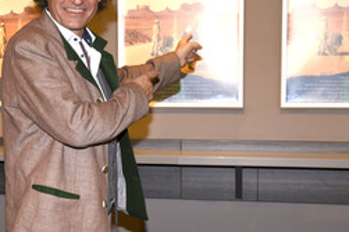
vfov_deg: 17.3
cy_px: 114
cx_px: 115
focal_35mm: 79
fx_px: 765
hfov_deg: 25.5
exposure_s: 1/80
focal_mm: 44
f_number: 6.3
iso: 2500
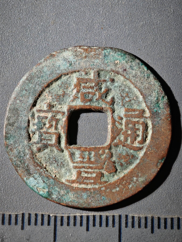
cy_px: 121
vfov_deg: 18.7
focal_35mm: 105
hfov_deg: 14.1
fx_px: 736
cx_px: 91
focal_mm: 9
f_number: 2
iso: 160
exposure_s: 1/100
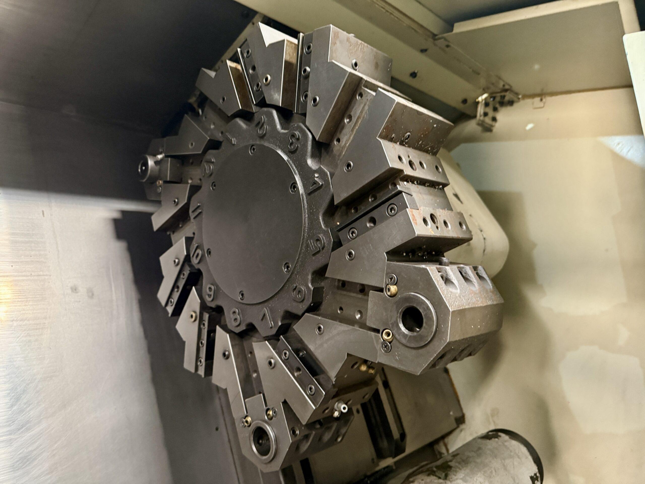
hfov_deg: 71.6
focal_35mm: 24
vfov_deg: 56.8
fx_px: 447
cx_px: 322
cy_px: 242
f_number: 1.78
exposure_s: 1/33
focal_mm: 6.76
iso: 800
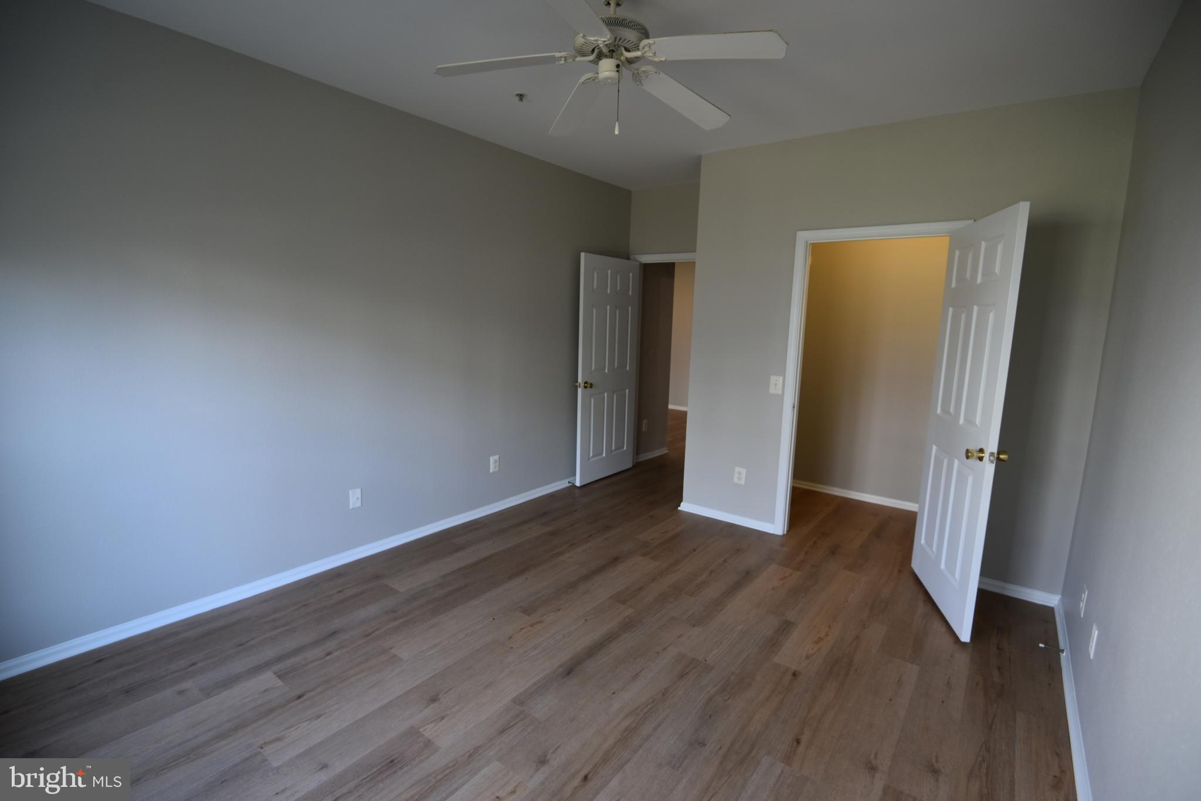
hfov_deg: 96.7
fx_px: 534
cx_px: 600
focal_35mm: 16
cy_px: 400
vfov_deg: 73.8
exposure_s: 1/60
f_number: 4
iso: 500
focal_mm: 16
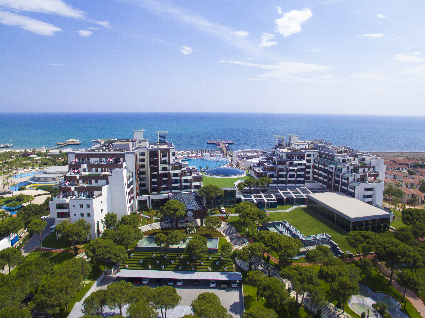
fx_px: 245
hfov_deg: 81.8
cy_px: 159
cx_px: 212
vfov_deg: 65.9
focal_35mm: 20
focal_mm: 3.61
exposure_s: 1/850
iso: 100
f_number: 2.8
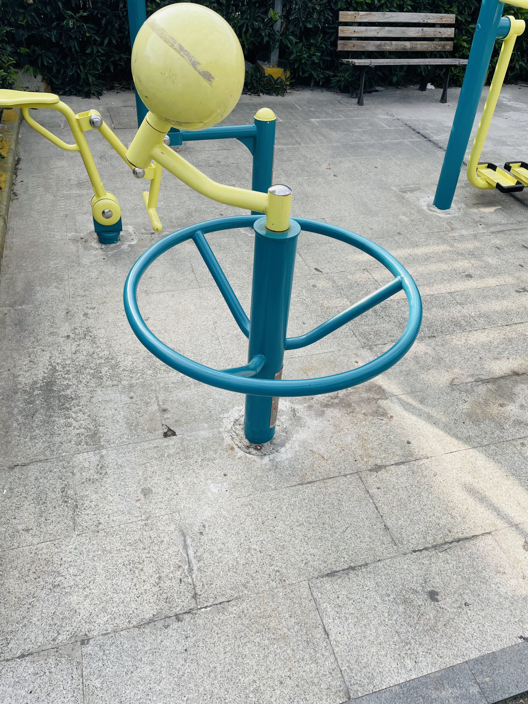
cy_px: 352
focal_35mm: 26
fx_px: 529
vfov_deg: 67.3
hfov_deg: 53.1
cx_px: 264
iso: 32
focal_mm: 4.2
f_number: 1.6
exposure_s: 1/1575
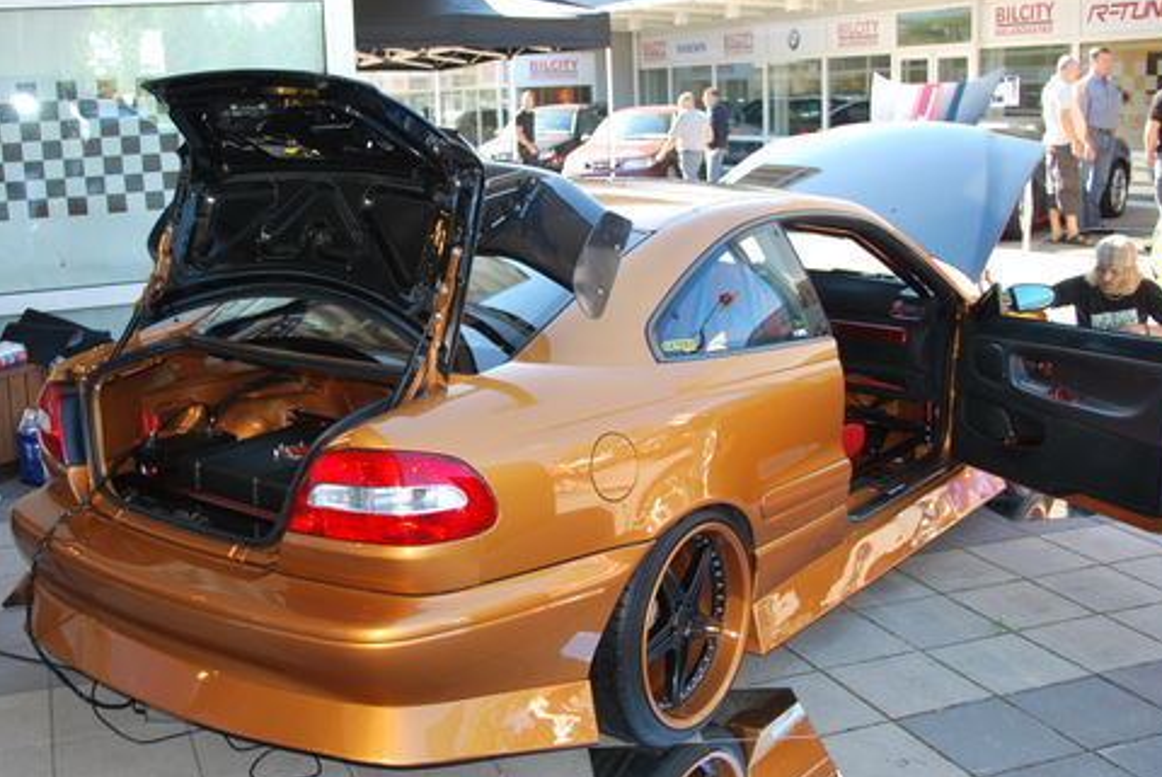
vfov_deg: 33.4
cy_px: 336
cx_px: 499
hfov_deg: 48.3
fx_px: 1292
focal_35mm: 40
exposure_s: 1/125
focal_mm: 20
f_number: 3.8
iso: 180
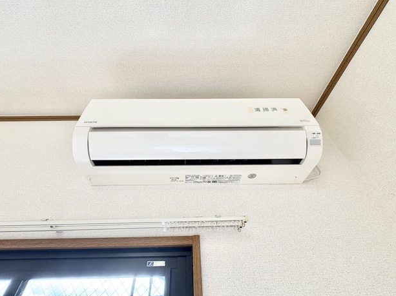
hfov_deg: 94.5
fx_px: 183
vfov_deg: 78.0
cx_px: 189
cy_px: 143
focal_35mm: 16
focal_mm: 2.22
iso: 100
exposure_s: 1/120
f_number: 2.2
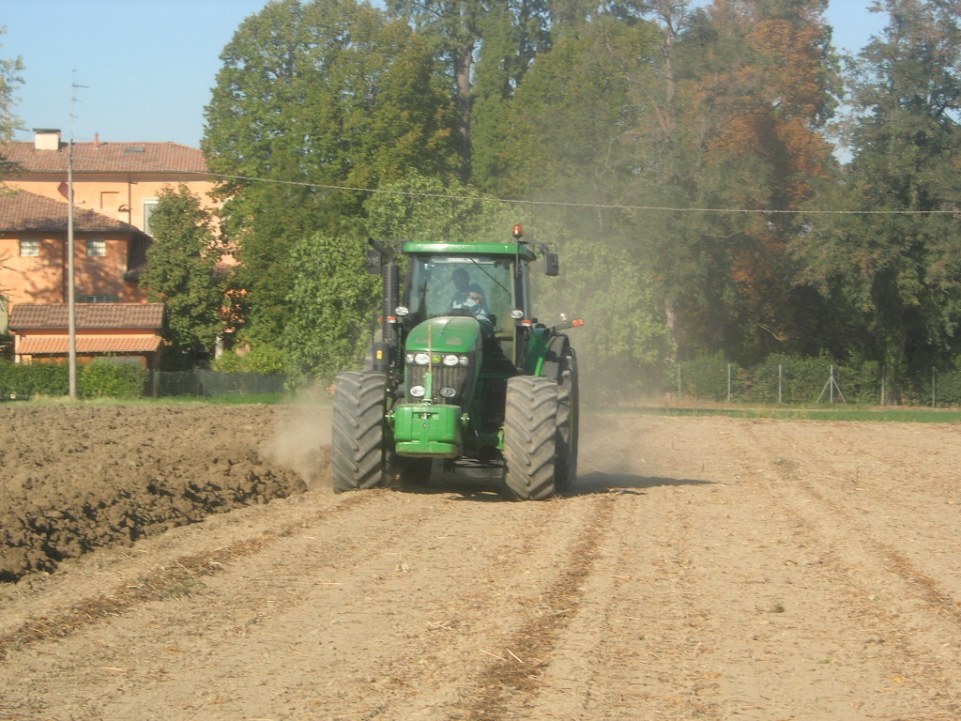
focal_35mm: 113
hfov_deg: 17.4
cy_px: 360
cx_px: 480
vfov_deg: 13.1
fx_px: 3137
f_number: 8.2
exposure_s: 1/147
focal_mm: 23.4
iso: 64
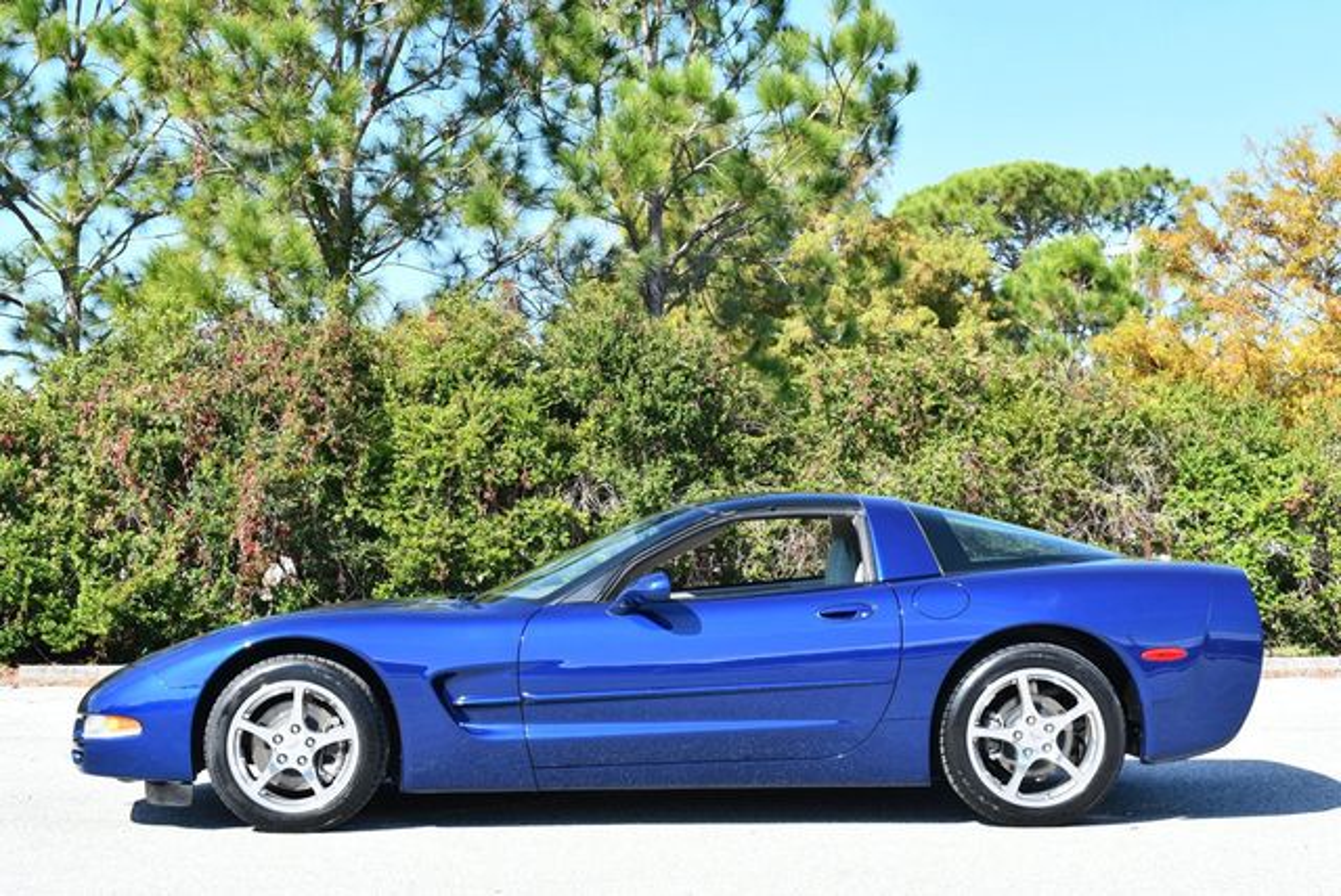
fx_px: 2386
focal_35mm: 64
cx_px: 670
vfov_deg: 21.3
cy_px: 448
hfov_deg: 31.4
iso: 200
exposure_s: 1/250
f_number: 8
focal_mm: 32
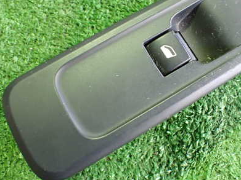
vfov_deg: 31.4
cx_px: 154
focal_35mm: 46
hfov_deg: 40.9
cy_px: 68
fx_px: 320
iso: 800
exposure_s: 1/40
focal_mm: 5.4
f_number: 2.3
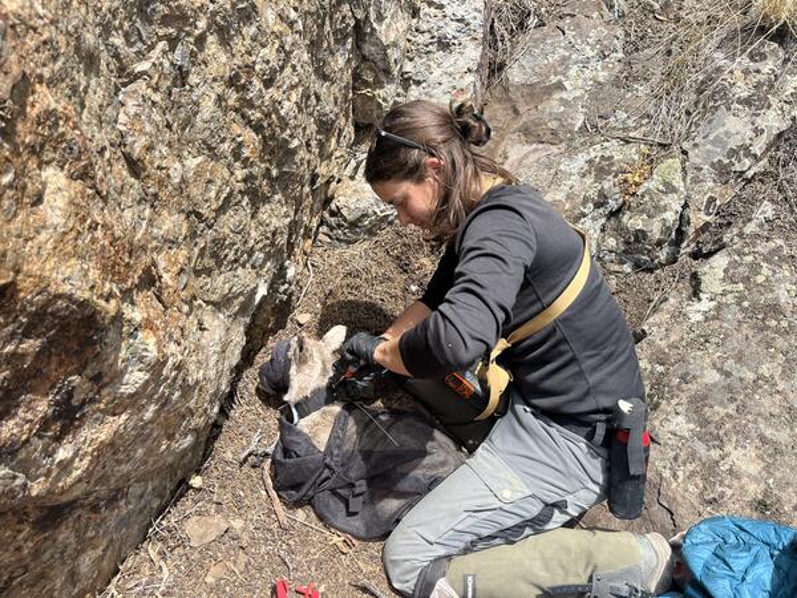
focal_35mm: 26
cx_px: 398
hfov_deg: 67.3
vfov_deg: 53.1
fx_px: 599
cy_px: 299
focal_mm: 5.1
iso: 50
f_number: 1.6
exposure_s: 1/1458
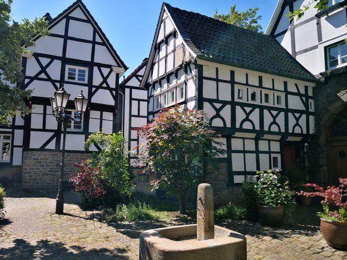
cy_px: 130
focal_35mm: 27
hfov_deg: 65.3
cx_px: 174
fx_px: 271
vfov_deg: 51.4
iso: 50
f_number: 1.6
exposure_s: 1/1546
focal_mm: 3.95
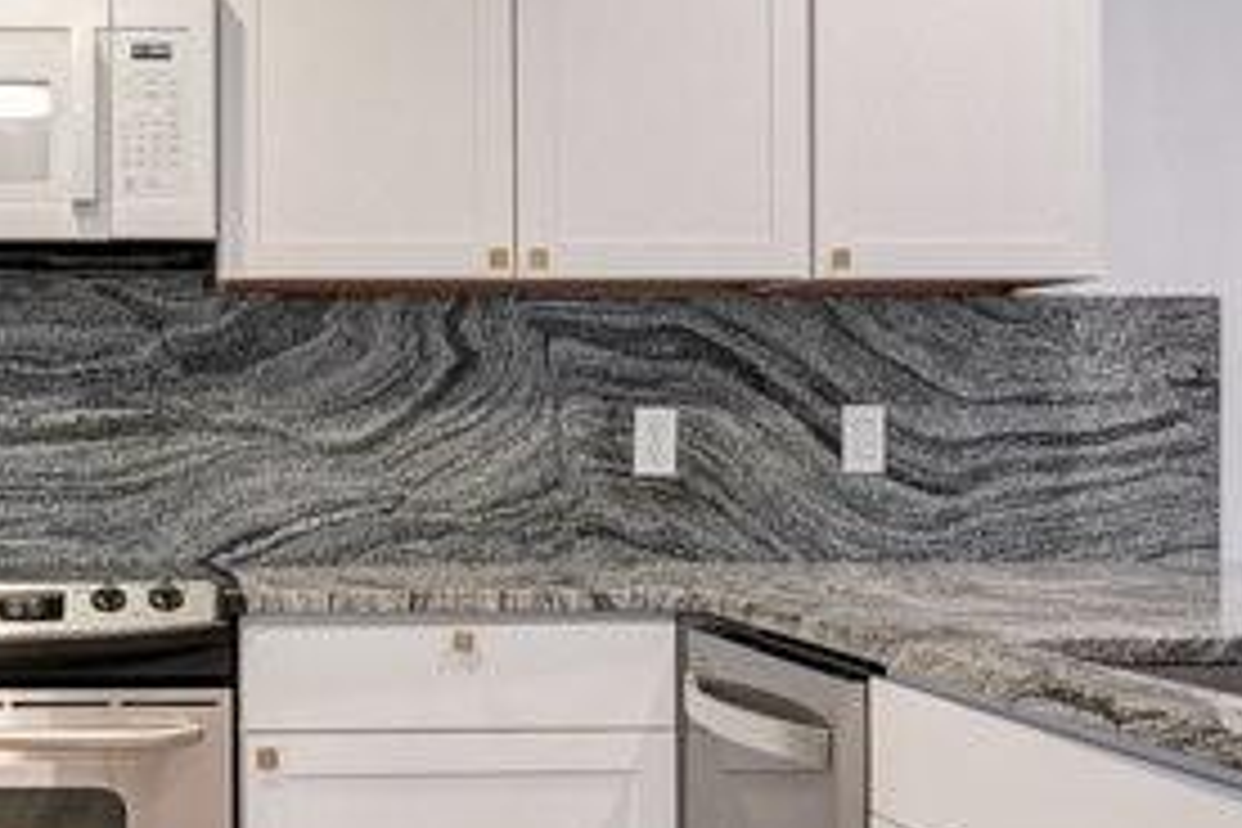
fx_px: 2001
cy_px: 448
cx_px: 194
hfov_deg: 33.2
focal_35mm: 58
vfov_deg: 23.4
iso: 640
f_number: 7.1
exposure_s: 1/25
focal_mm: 16
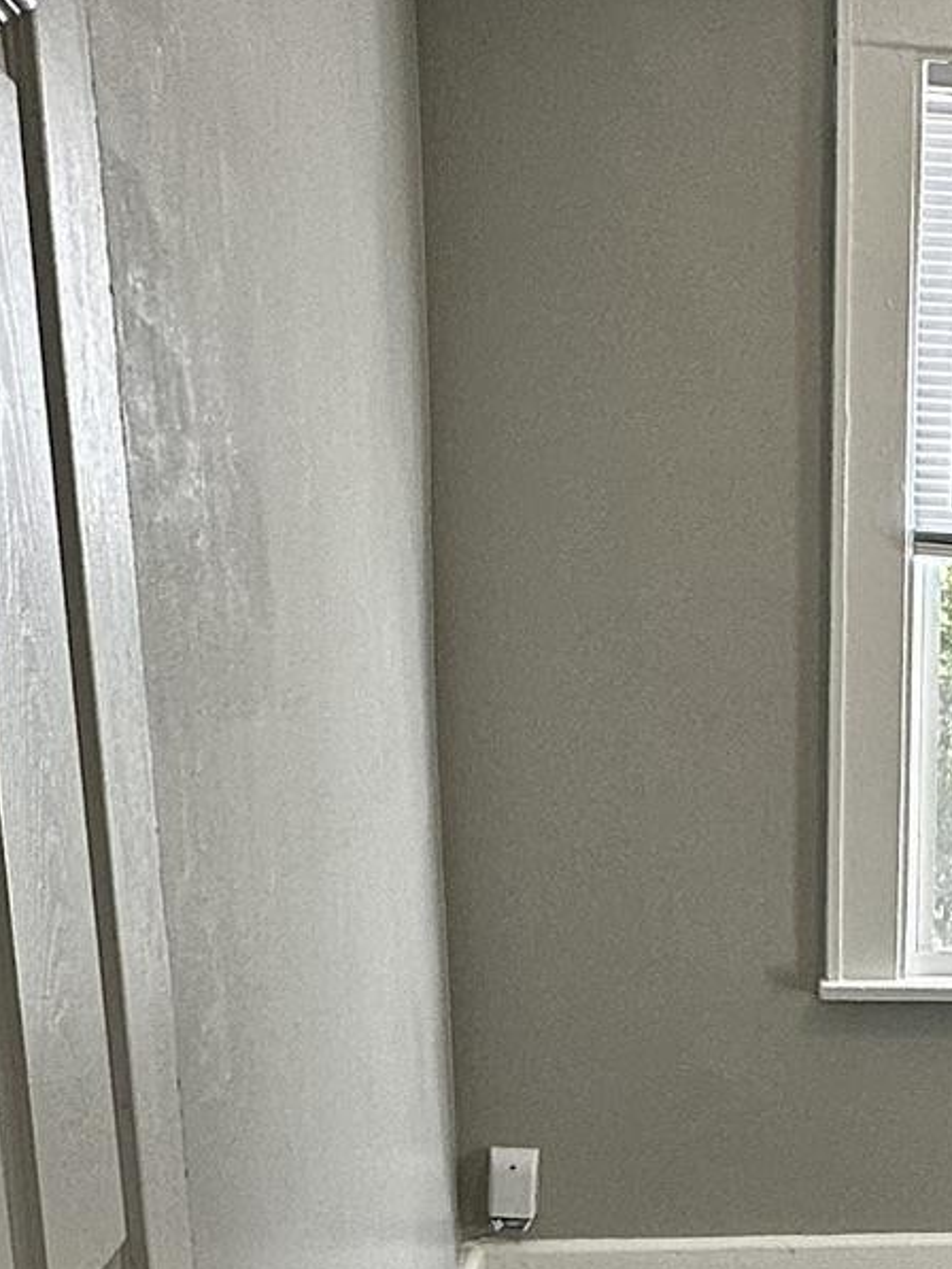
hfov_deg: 28.3
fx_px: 1759
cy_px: 1110
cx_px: 965
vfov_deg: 37.4
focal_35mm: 48
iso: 125
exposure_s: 1/120
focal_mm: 2.22
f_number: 2.2
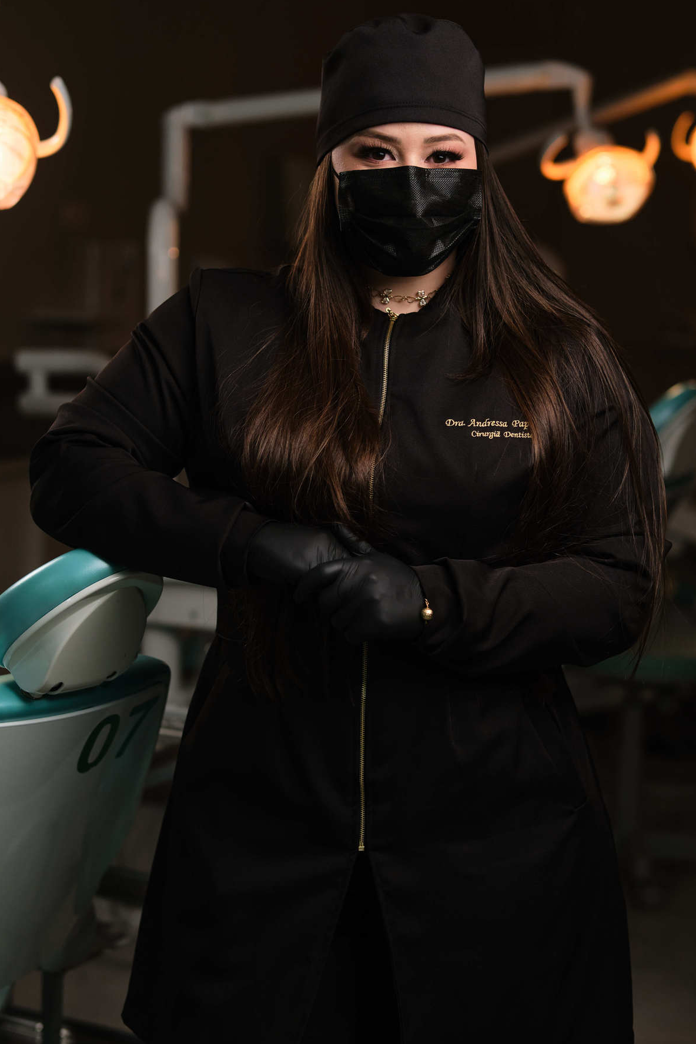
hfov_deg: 17.9
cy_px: 517
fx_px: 2204
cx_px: 346
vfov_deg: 26.7
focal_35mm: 76
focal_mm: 50
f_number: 2.2
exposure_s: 1/250
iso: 200
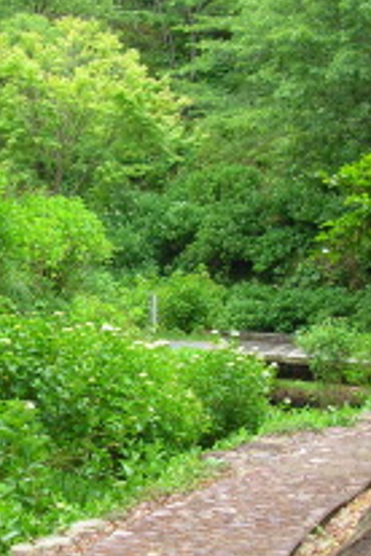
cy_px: 341
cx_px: 24
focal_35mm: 88
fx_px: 1360
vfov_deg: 23.1
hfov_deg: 15.3
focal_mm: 5.8
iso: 50
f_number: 2.8
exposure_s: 1/77.8
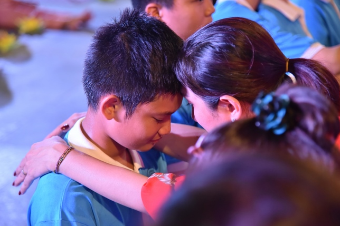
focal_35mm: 106
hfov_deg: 19.3
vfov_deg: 12.9
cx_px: 171
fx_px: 1001
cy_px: 113
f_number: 4
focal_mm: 105
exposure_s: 1/100
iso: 2500
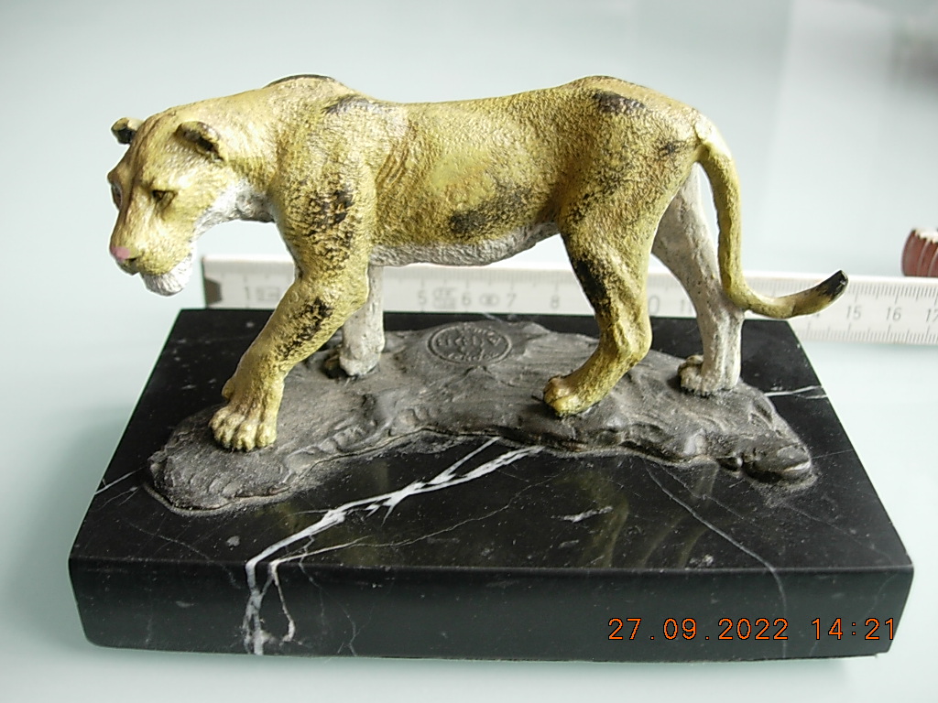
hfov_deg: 49.0
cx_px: 469
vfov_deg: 37.7
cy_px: 352
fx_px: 1030
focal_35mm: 38
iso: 79
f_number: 2.8
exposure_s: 1/15.1
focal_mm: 7.8
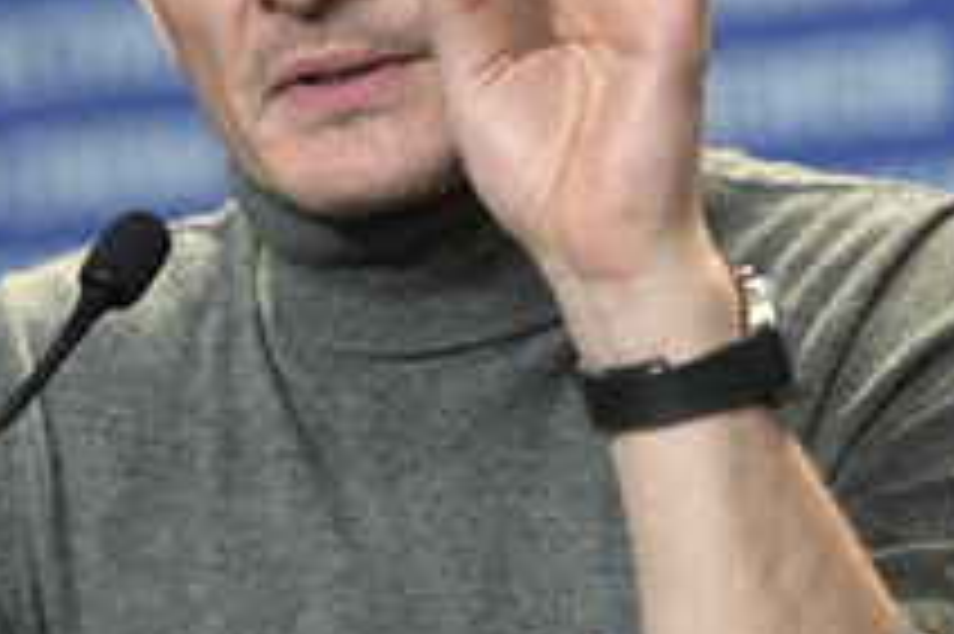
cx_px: 304
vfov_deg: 3.7
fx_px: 9850
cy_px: 76
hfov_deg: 5.5
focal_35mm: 372
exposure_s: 1/320
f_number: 3.5
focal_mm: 175
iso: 2000
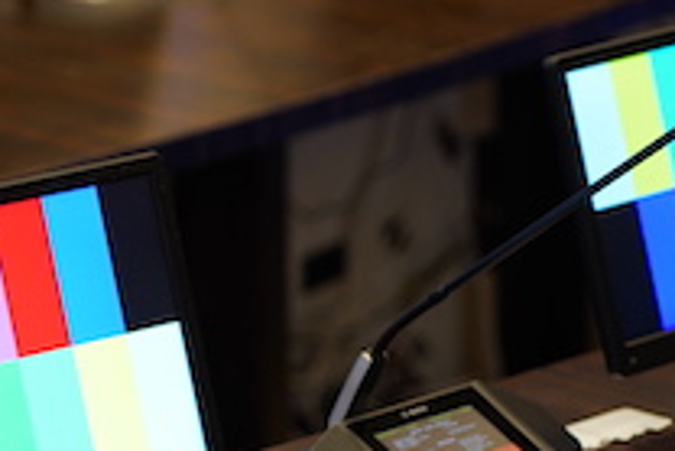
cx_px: 153
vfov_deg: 5.6
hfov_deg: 8.4
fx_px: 4597
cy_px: 578
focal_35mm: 245
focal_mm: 85
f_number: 3.2
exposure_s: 1/160
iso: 1600
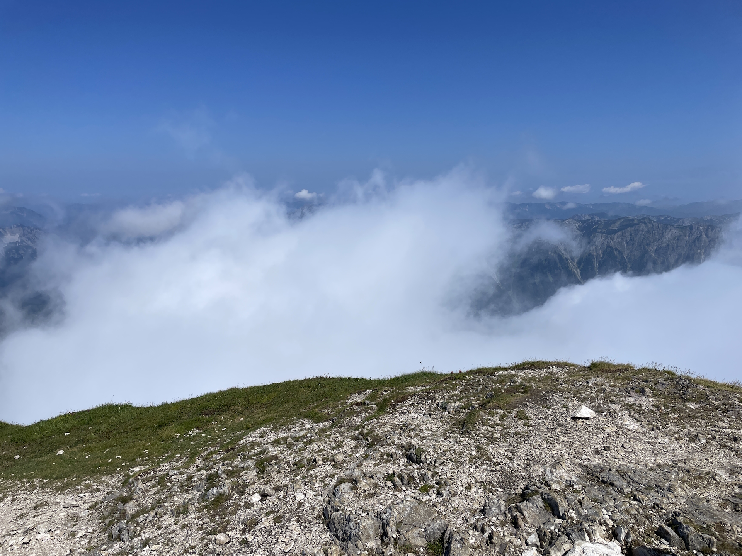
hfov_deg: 67.3
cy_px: 278
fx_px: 557
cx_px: 371
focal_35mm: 26
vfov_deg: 53.1
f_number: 1.6
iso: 32
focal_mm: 4.2
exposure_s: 1/8403
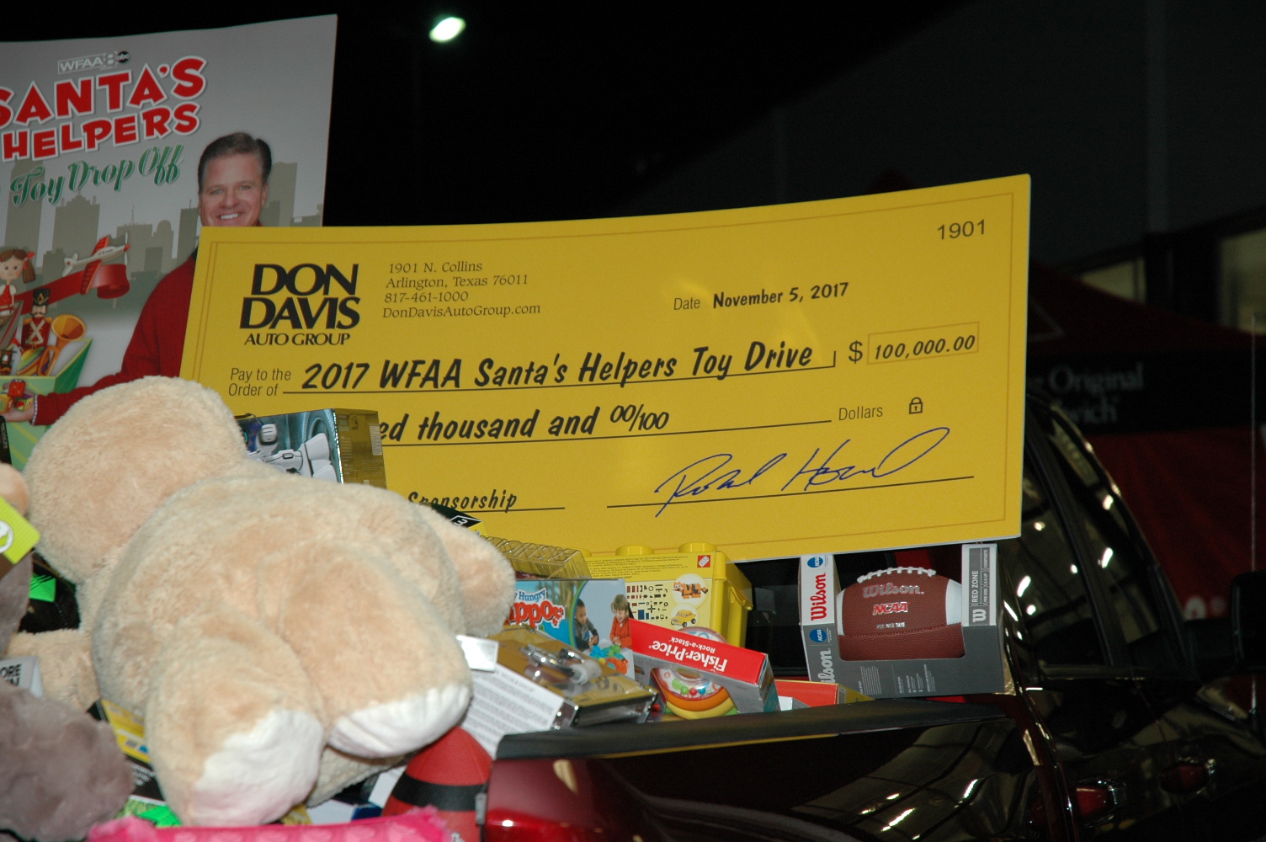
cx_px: 633
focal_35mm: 105
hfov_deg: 19.5
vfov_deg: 13.0
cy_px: 421
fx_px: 3689
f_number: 4.5
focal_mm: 70
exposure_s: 1/60
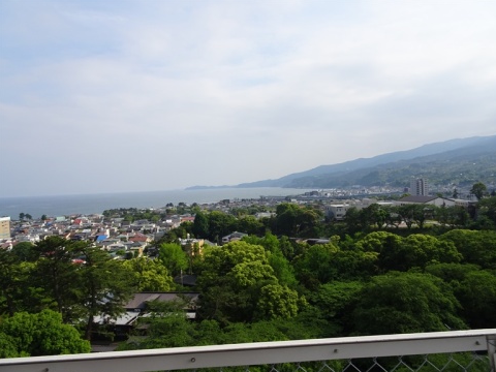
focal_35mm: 25
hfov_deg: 69.4
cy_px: 192
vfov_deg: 54.9
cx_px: 256
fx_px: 358
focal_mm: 4.1
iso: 80
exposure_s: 1/800
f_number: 3.5
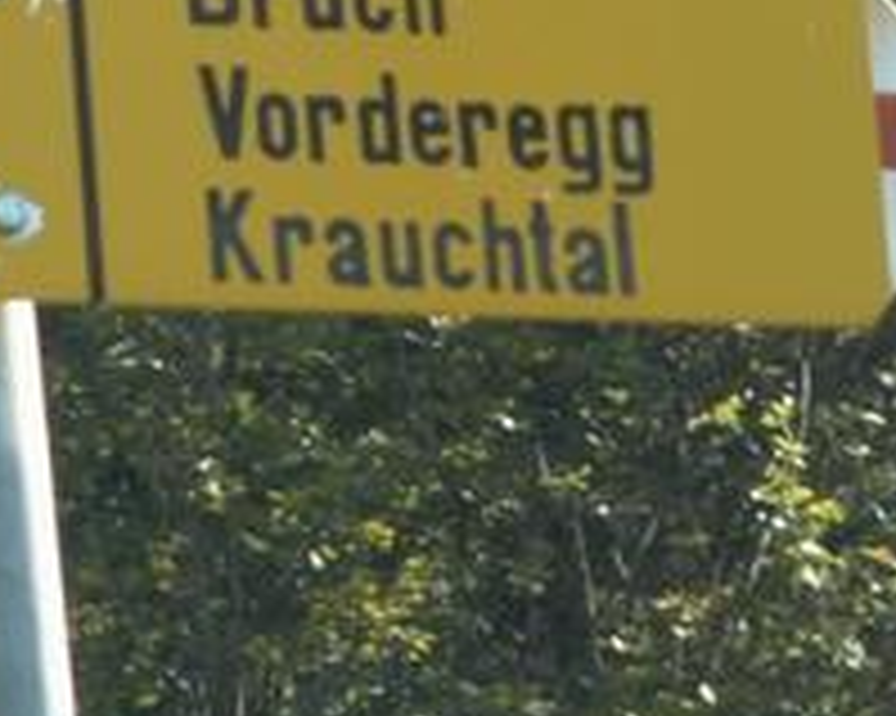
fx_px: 12722
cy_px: 131
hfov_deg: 4.0
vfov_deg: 3.2
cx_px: 297
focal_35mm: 480
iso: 50
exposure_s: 1/80
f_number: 5
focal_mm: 24.96
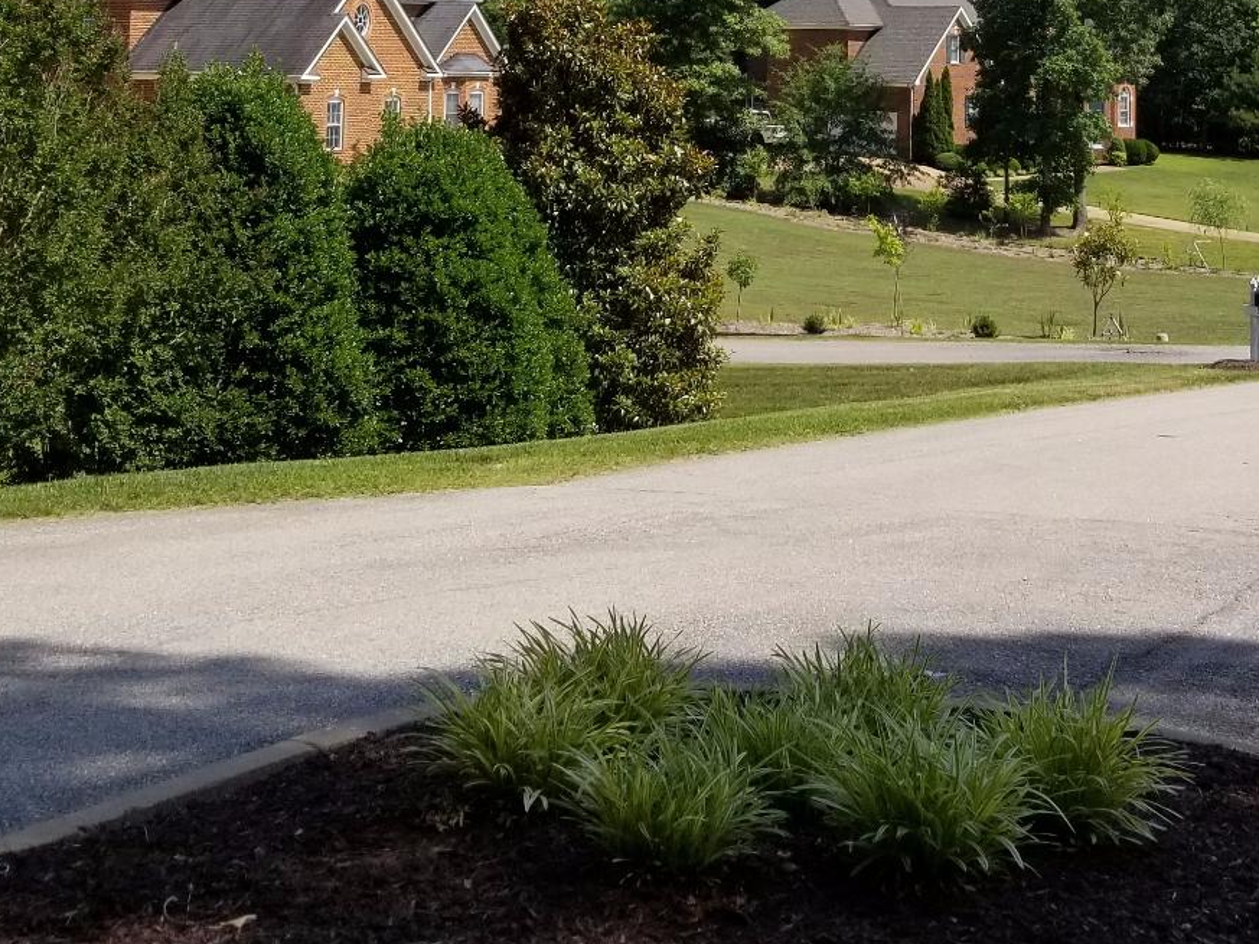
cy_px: -135
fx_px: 2219
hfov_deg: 31.4
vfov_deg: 22.5
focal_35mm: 61
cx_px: 860
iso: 50
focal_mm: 4.25
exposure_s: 1/2640
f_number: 1.7
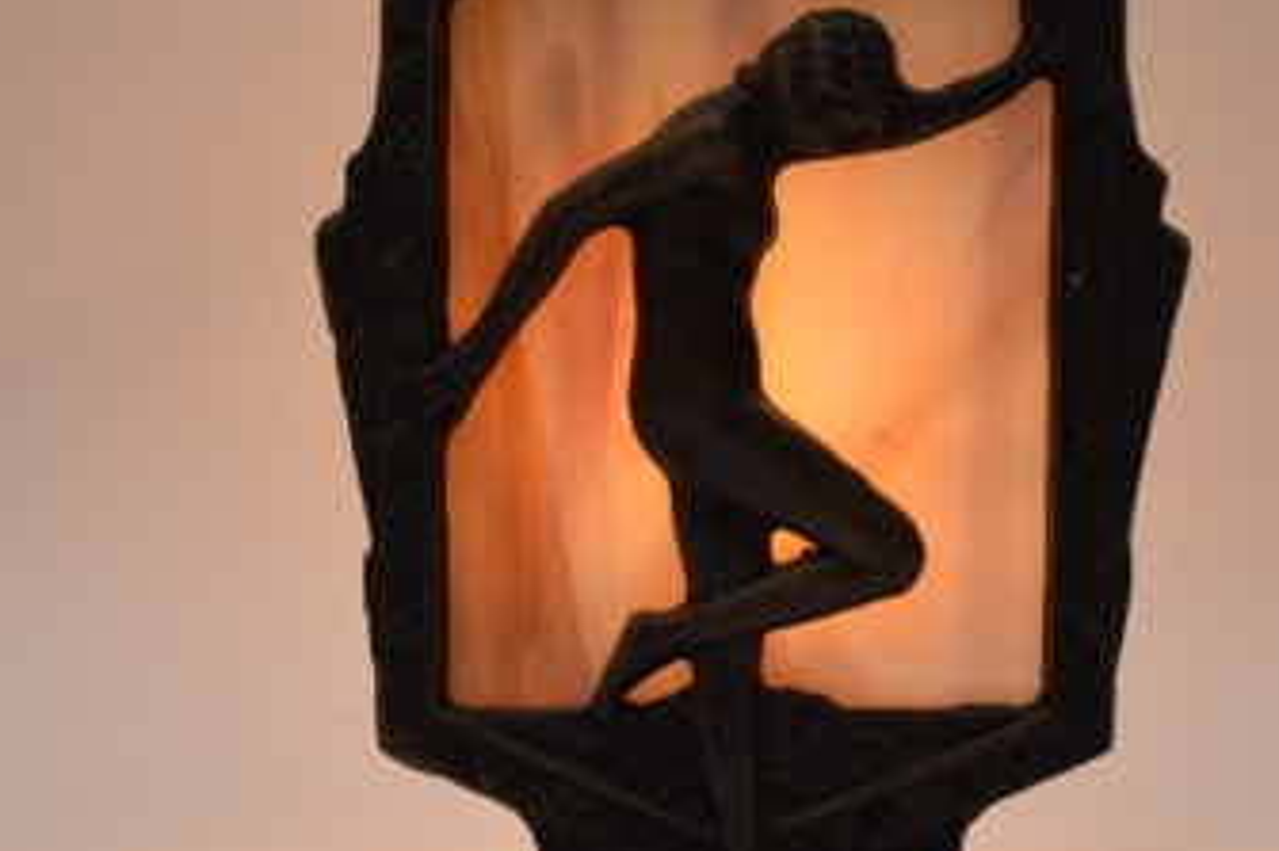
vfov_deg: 15.4
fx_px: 3159
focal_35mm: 89
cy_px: 441
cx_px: 729
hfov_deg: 22.9
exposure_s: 1/125
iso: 800
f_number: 13
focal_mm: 31
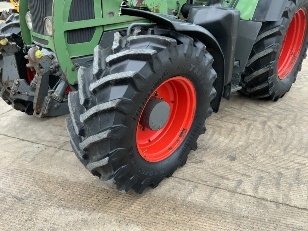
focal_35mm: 29
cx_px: 154
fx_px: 258
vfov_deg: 48.2
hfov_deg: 61.7
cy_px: 116
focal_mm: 3
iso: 50
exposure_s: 1/122
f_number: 1.8
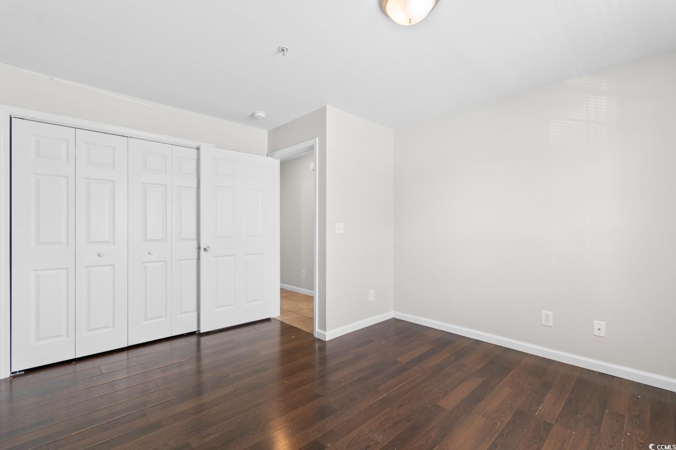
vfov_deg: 77.3
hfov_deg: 100.4
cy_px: 225
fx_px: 282
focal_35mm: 15
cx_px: 338
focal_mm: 10
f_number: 4.5
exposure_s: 1
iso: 100
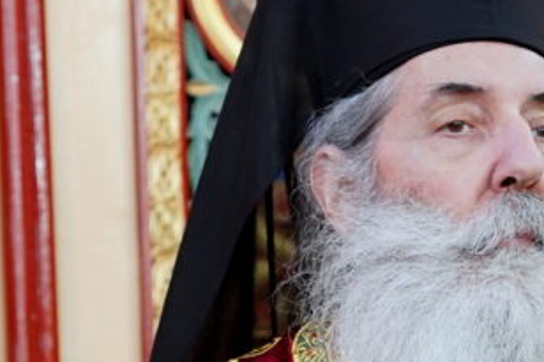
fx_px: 5271
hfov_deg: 5.9
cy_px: 439
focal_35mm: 349
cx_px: 443
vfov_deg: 3.9
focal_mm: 70
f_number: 3.5
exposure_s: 1/200
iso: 1600
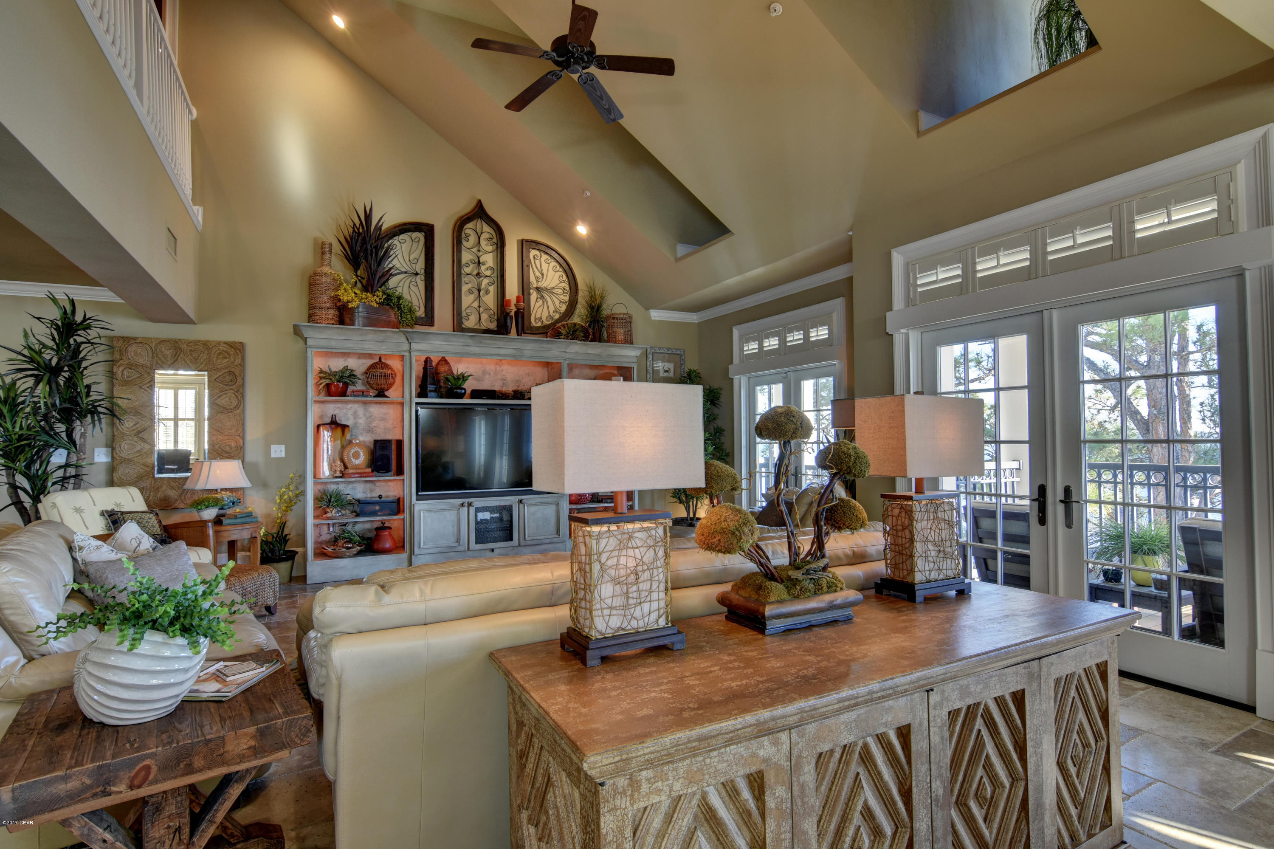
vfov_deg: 72.0
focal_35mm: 16
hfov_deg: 95.0
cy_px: 424
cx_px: 637
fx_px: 584
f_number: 8
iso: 400
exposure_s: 1/10
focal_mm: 11
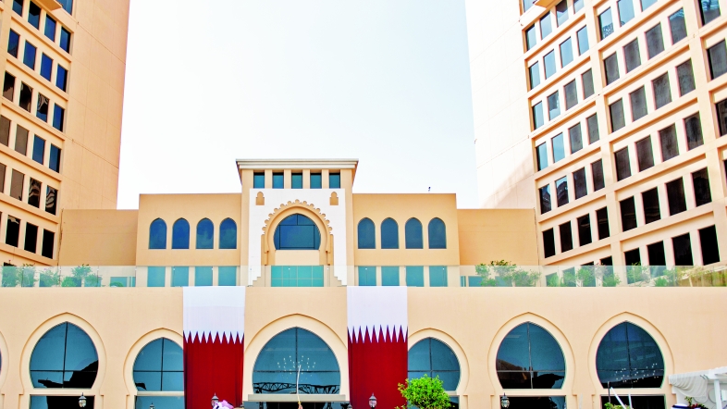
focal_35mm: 32
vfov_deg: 36.0
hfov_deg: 60.5
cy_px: 294
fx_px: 617
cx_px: 290
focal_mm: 24
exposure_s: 1/2000
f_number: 3.2
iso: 100
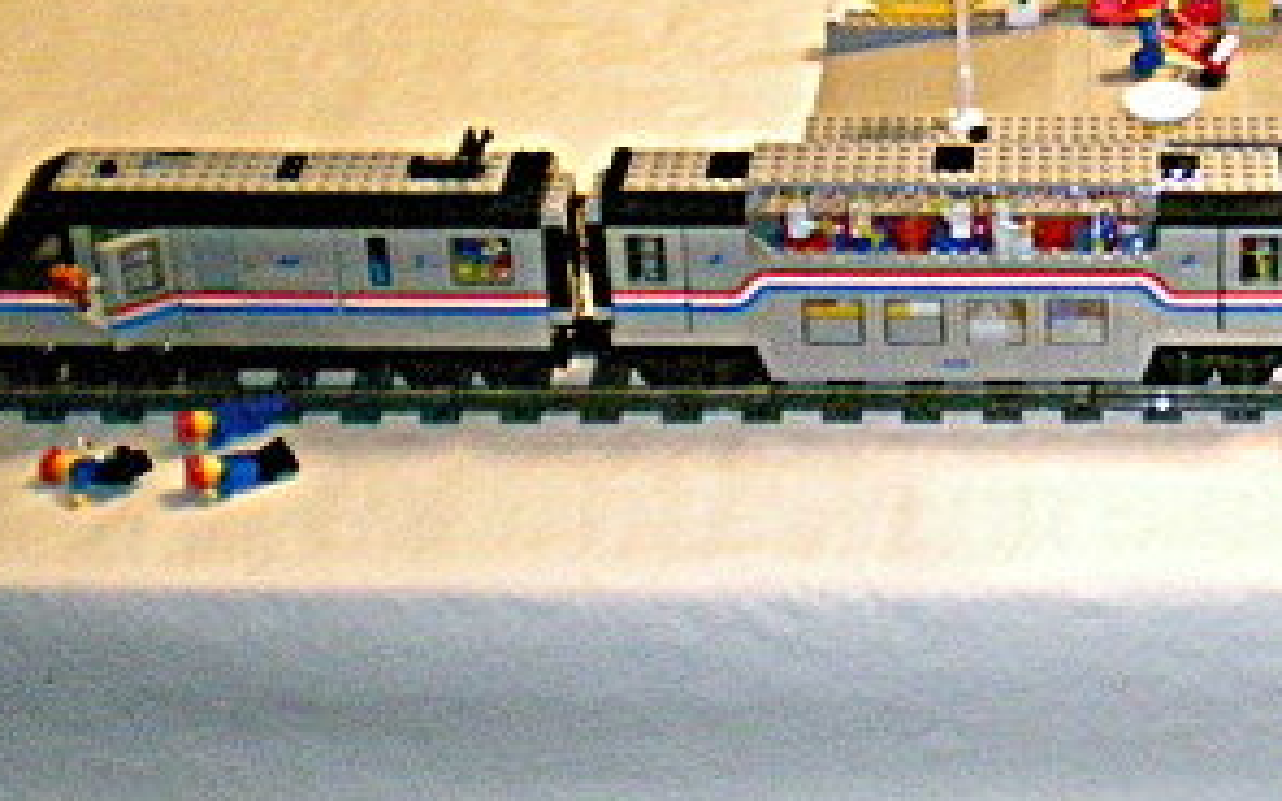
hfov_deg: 23.1
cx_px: 1200
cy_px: 117
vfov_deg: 14.9
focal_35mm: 87
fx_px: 3040
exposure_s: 1/40.1
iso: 800
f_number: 3.1
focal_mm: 6.3
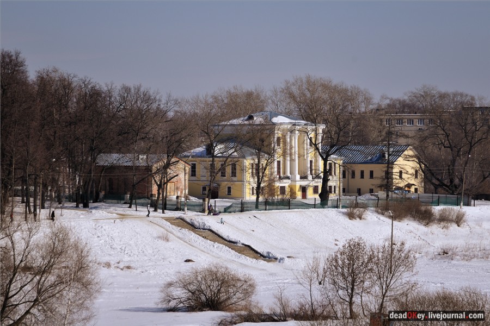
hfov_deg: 11.4
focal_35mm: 180
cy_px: 163
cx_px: 245
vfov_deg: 7.6
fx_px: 2450
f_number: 9
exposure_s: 1/640
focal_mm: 120
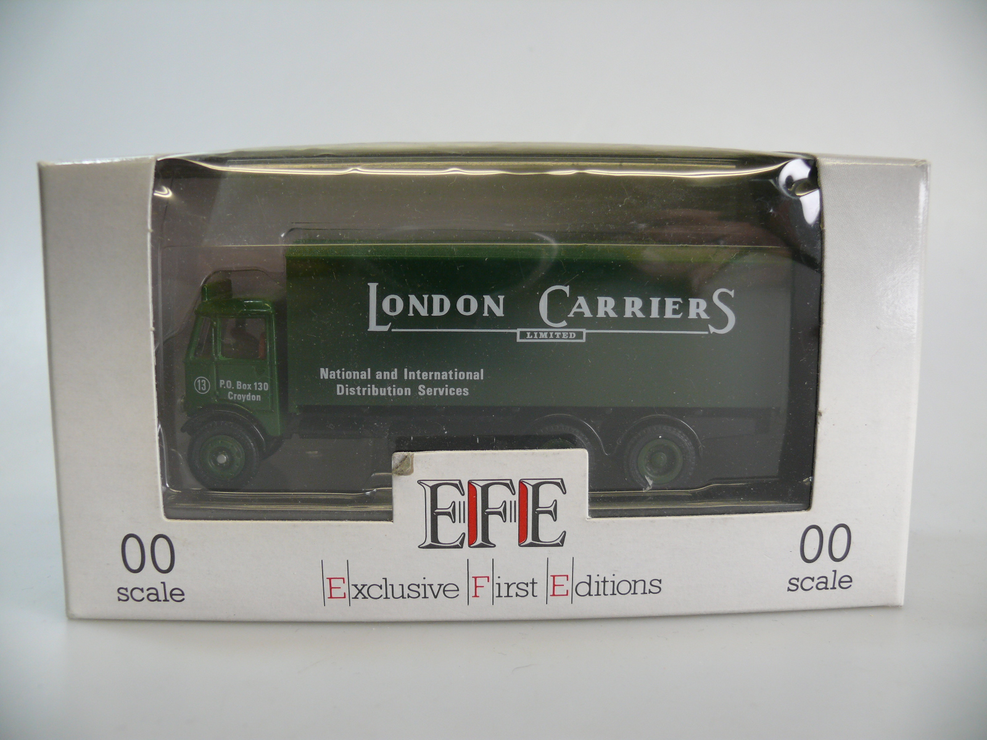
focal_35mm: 35
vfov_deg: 40.7
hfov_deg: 52.6
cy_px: 370
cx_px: 494
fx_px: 998
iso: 100
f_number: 2.8
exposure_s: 1/100
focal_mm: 7.4
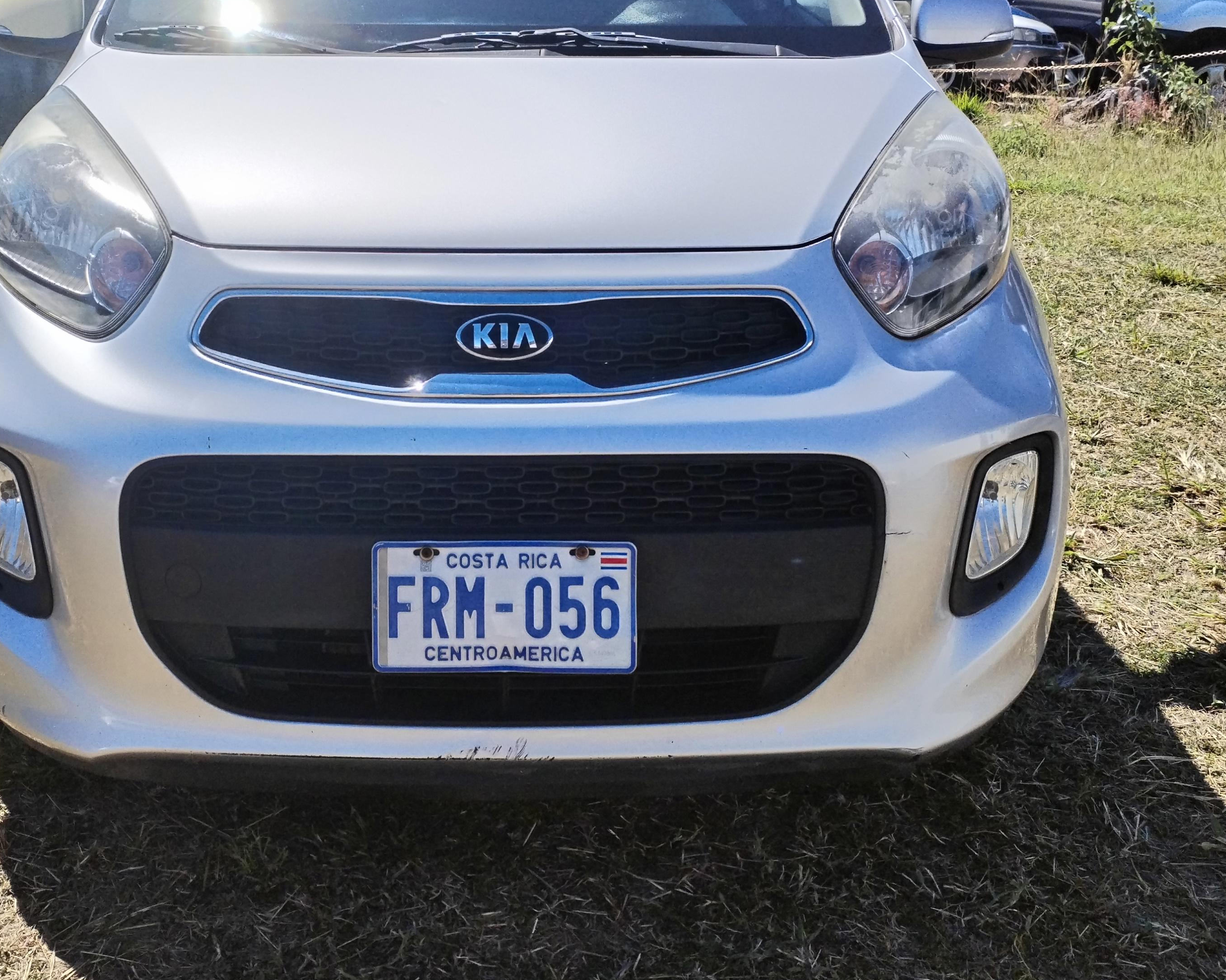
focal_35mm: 48
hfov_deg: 38.6
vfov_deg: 31.3
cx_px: 495
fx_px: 1742
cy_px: 351
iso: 100
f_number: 1.8
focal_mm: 4.75
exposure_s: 1/2026
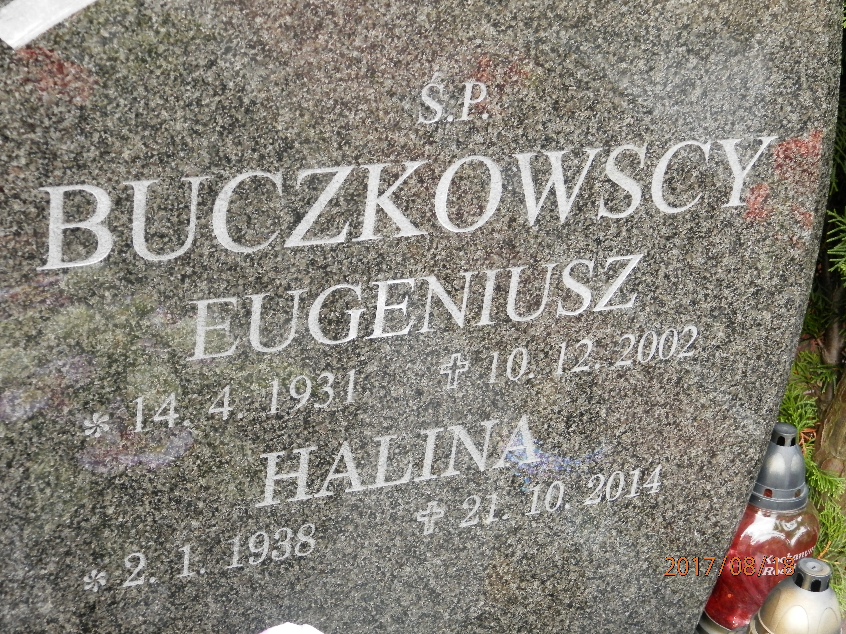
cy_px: 317
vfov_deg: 21.6
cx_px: 423
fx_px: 1662
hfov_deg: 28.6
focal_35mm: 68
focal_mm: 12.2
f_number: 4
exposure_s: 1/30
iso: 200
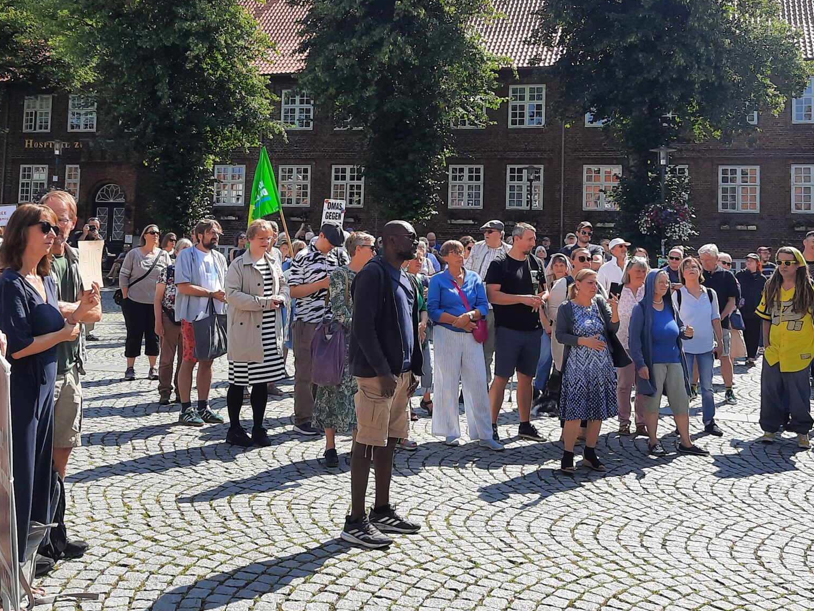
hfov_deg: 44.8
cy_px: 176
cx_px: 421
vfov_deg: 33.9
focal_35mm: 42
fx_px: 988
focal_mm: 4.6
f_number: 2
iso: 32
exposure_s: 1/761
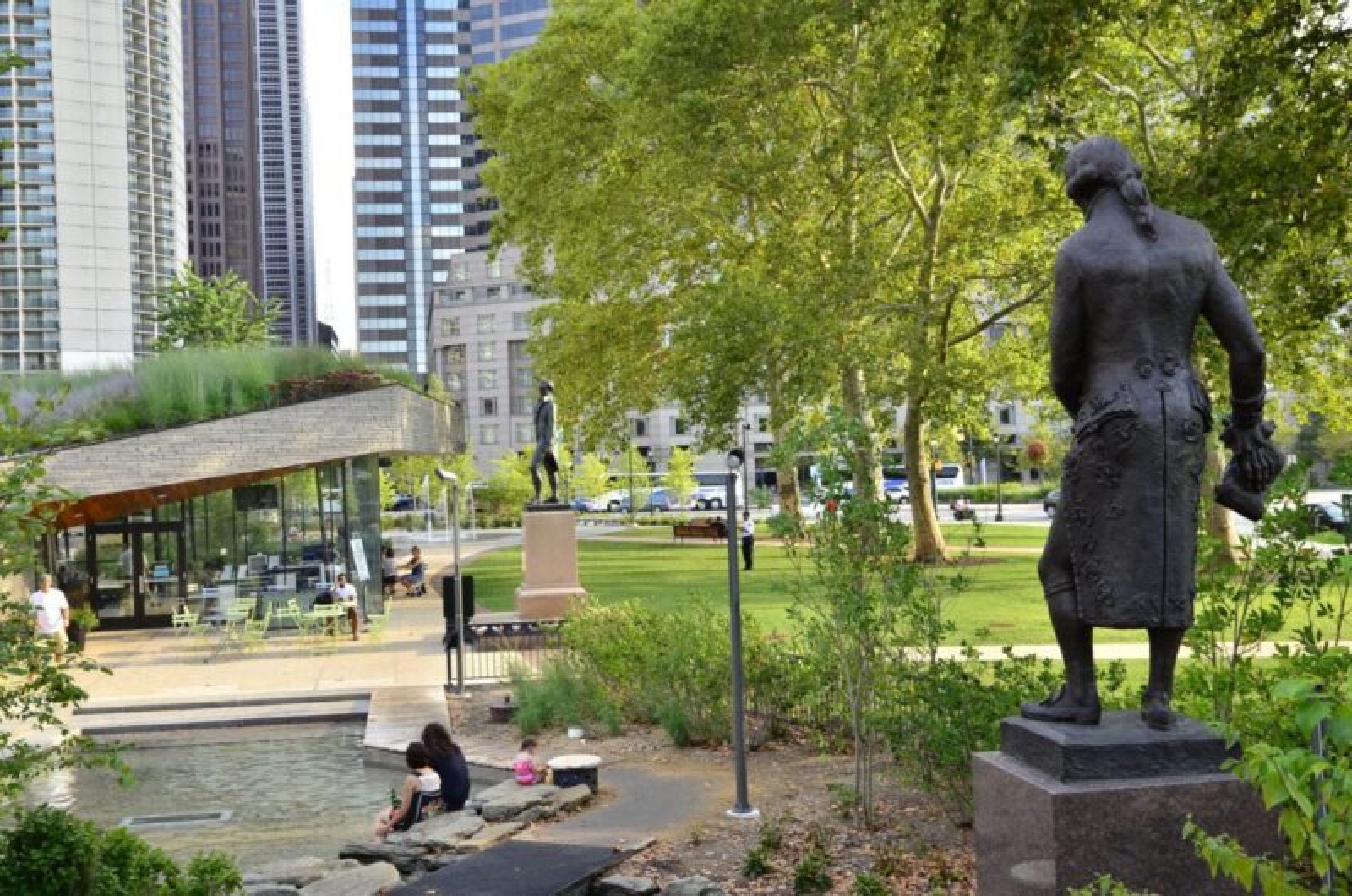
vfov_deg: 35.3
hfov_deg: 51.4
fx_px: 1406
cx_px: 676
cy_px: 448
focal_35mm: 38
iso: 100
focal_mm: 25
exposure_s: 1/100
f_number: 8
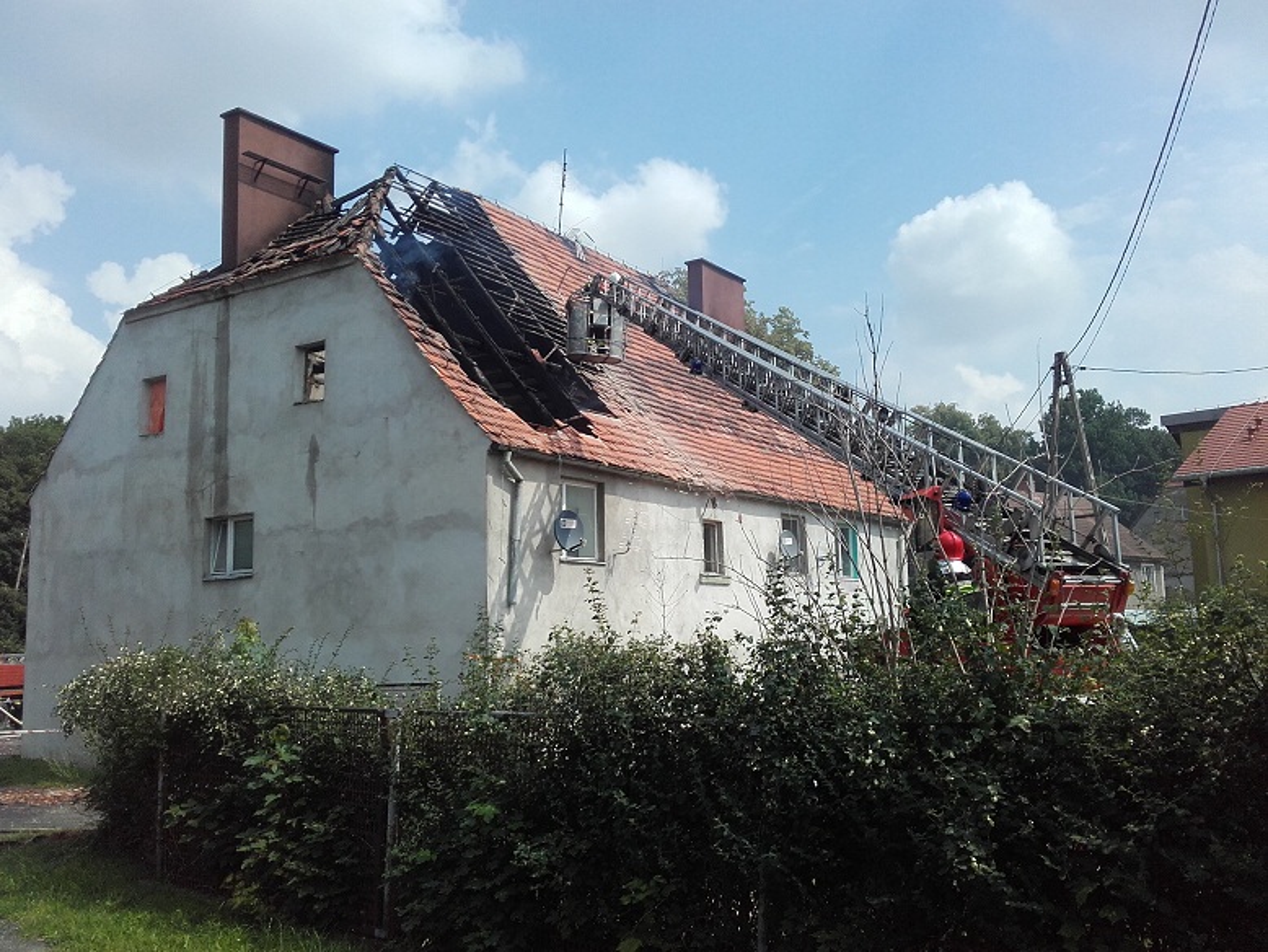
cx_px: 634
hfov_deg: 58.3
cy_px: 476
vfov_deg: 45.5
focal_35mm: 31
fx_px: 1136
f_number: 2.2
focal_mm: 3.31
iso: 50
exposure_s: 1/1524
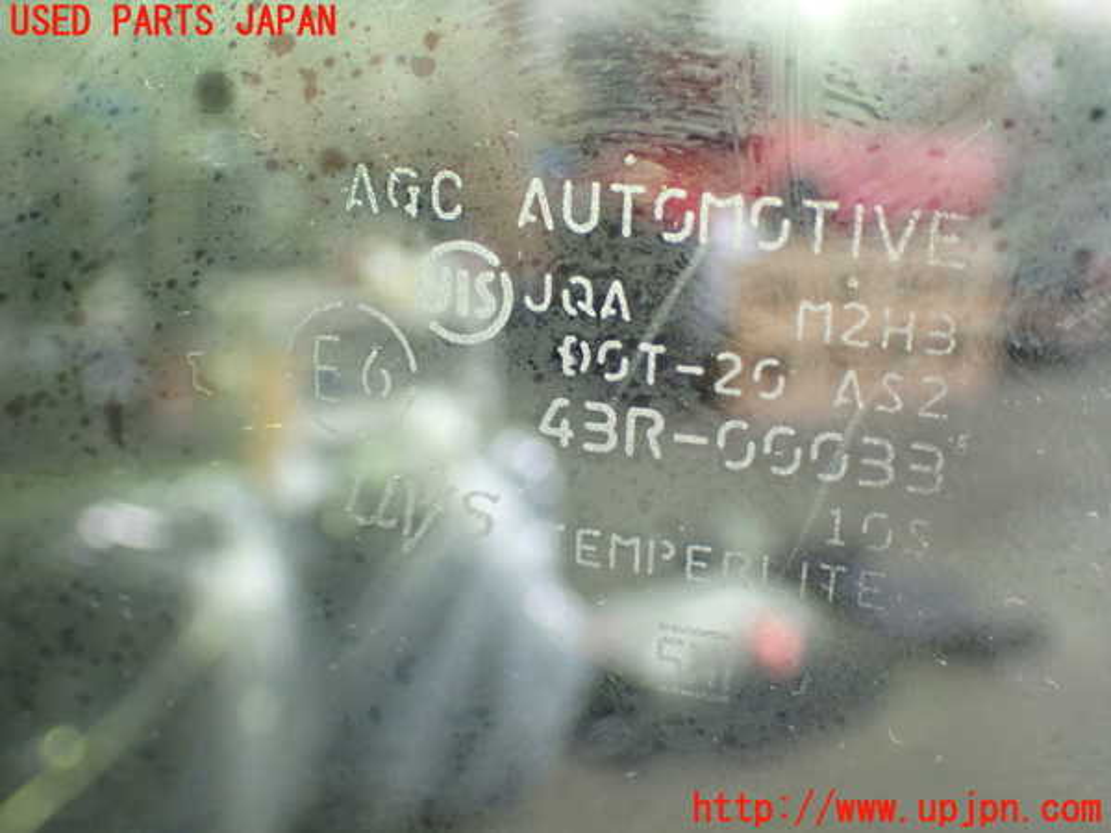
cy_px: 416
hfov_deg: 40.4
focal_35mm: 47
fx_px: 1508
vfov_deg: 30.9
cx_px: 556
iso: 1000
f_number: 3.1
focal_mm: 8.4
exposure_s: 1/50
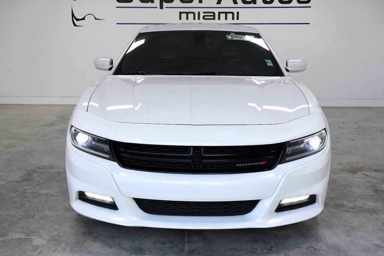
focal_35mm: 39
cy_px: 128
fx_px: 416
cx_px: 192
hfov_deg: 49.5
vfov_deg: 34.2
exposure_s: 1/400
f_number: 10
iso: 2500
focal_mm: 26
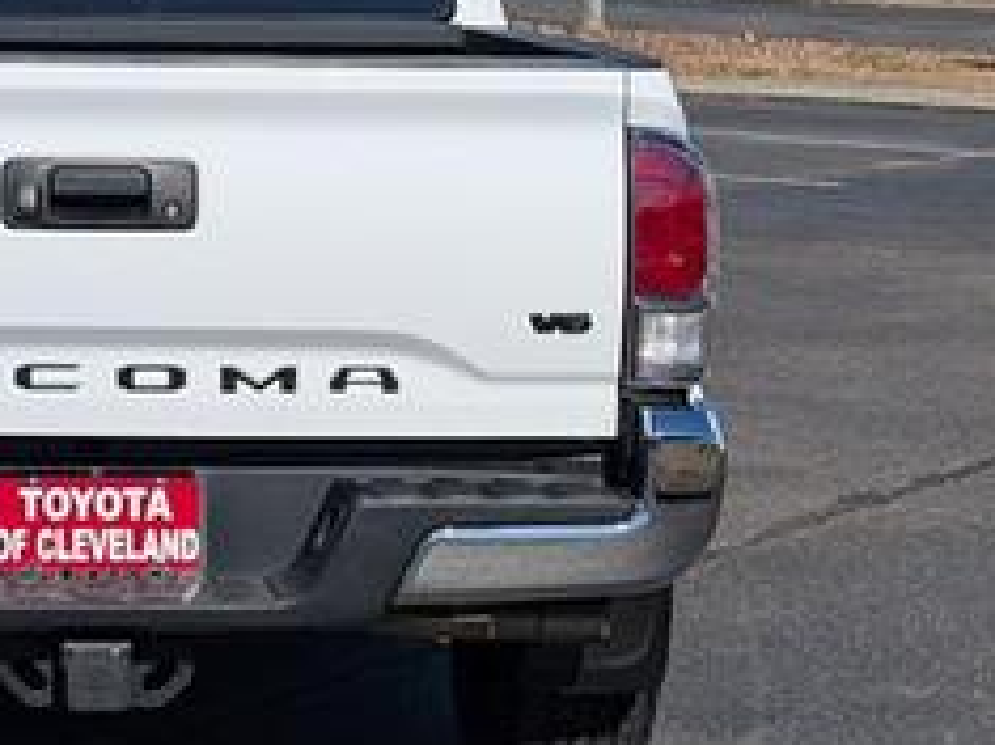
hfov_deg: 18.4
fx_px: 3017
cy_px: 229
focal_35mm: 105
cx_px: 76
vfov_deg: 14.1
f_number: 1.68
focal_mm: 6.9
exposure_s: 1/2500
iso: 23
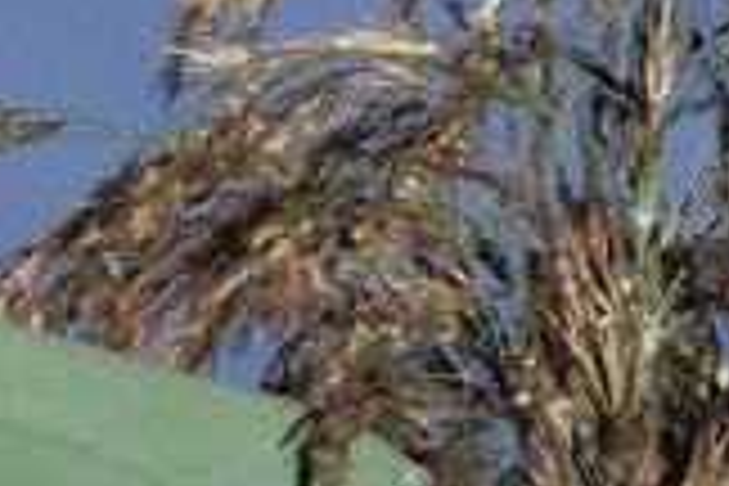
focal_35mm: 256
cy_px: -261
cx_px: 670
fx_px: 5184
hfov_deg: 8.0
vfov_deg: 5.3
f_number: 6.3
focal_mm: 40
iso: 8000
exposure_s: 1/200
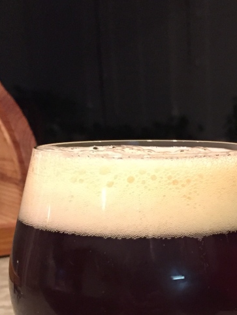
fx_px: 656
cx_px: 270
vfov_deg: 26.5
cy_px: 256
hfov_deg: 19.5
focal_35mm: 72
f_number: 2.2
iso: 250
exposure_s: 1/30
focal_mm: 4.15
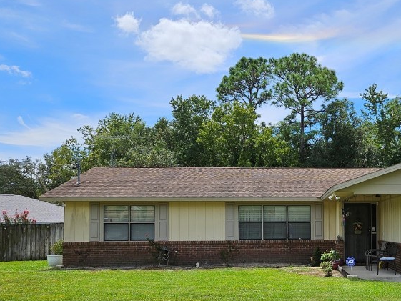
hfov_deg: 42.5
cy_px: 219
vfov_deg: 33.8
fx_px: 487
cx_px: 327
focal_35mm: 42
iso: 25
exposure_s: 1/2327
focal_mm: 5.4
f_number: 1.8
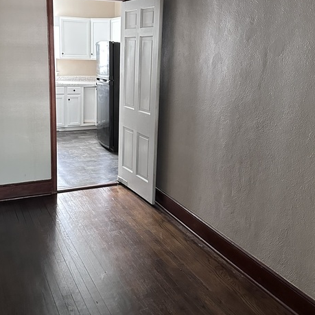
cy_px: 134
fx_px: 381
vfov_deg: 44.8
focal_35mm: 37
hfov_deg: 44.7
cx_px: 126
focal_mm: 6.86
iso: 800
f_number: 1.78
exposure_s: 1/60
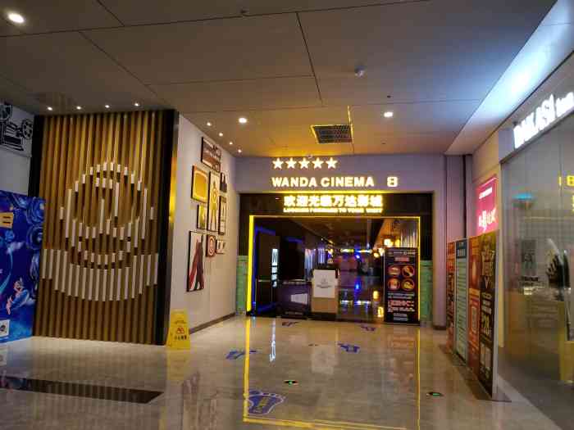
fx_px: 431
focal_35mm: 26
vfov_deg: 53.1
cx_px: 287
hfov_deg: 67.3
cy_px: 215
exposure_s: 1/100
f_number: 1.7
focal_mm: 4.25
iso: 200
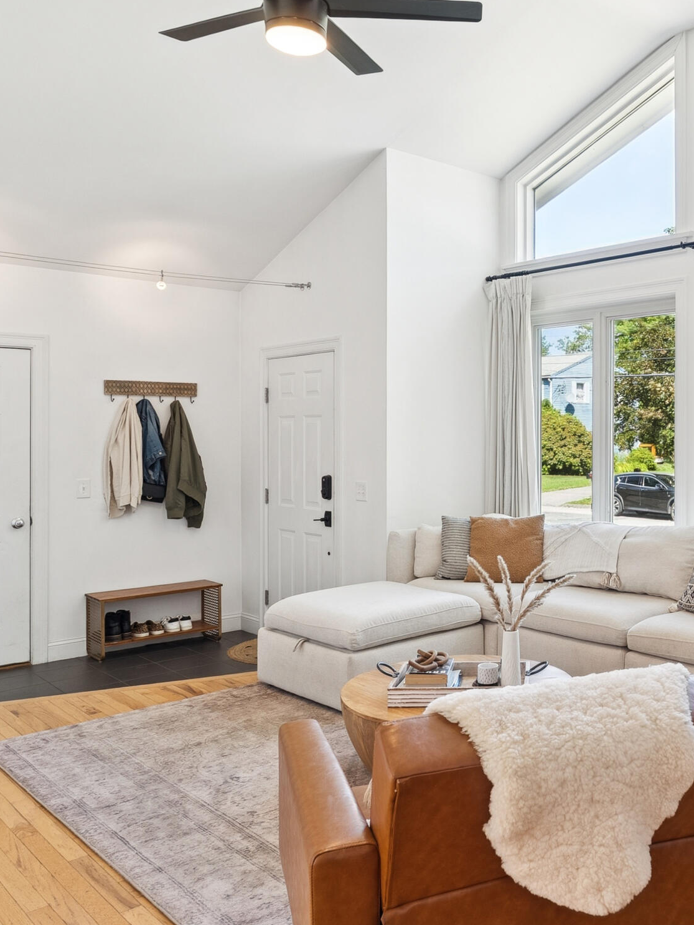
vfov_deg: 55.3
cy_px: 447
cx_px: 608
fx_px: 882
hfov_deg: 40.1
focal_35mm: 33
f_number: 7.1
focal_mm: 17
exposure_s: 1/15
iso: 320
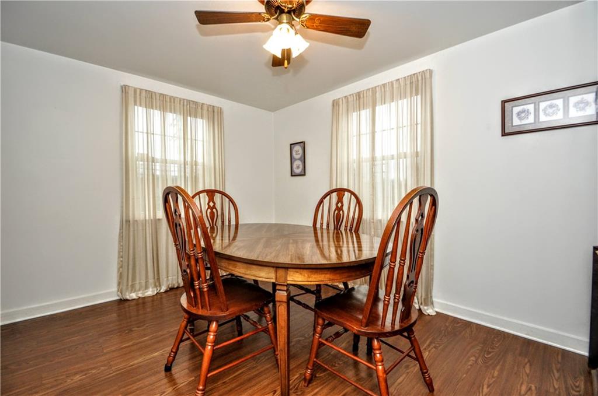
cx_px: 299
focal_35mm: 15
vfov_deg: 77.1
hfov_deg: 100.5
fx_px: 249
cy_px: 198
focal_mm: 10
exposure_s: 1/60
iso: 800
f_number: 4
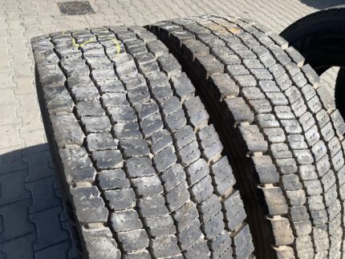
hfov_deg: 67.3
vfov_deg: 53.1
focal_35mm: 26
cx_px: 172
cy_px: 130
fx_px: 259
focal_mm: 4.25
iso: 32
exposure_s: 1/1565
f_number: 1.8
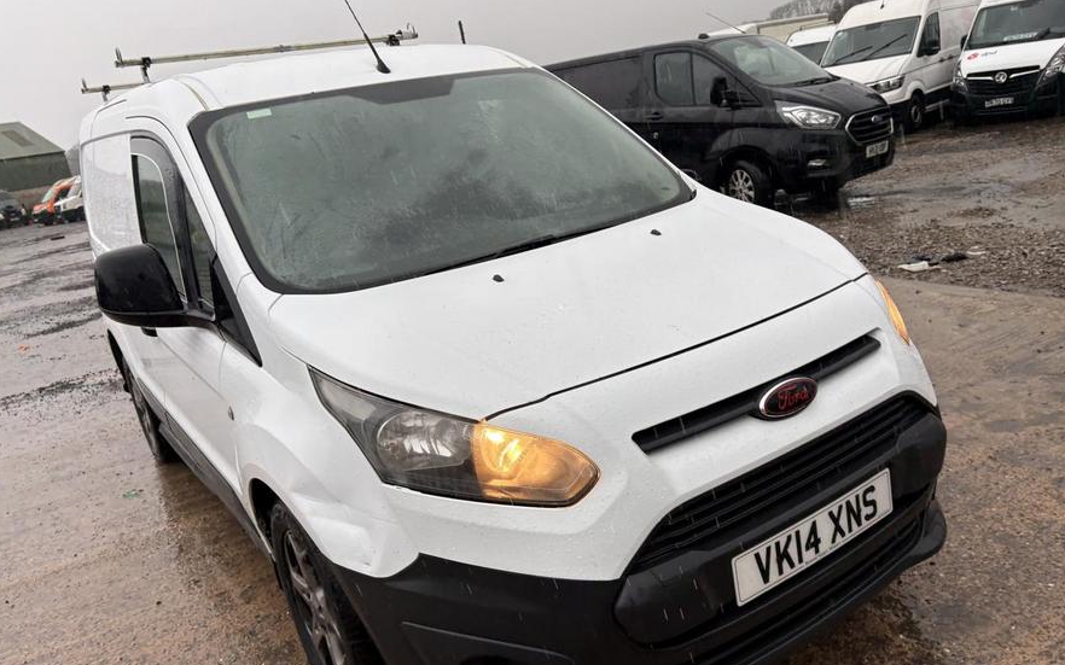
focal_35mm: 28
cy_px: 383
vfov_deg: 44.4
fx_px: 813
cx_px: 526
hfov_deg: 66.5
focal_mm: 5.96
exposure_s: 1/111
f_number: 1.6
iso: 40
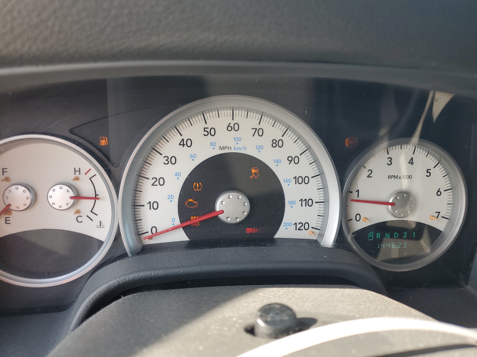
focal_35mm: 26
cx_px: 238
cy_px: 178
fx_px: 358
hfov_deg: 67.3
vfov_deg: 53.1
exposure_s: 1/294
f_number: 1.5
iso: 50
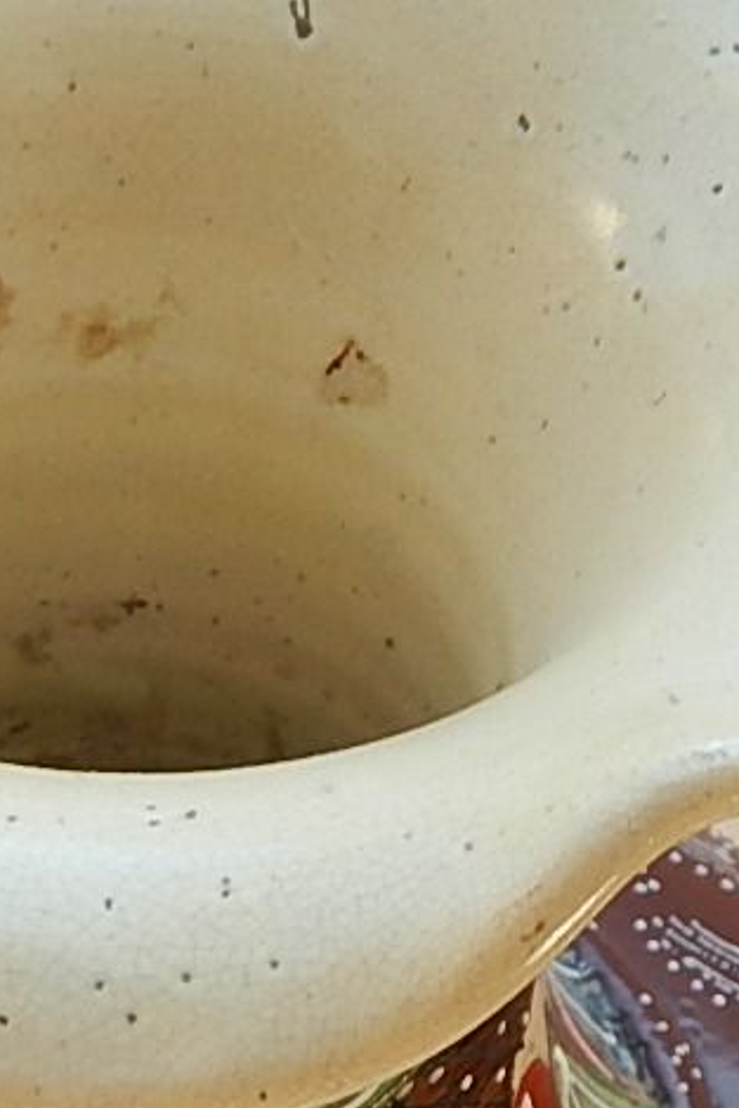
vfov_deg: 18.4
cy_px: 888
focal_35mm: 110
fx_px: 3384
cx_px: 61
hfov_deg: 12.4
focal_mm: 5.6
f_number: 3.2
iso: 125
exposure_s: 1/125
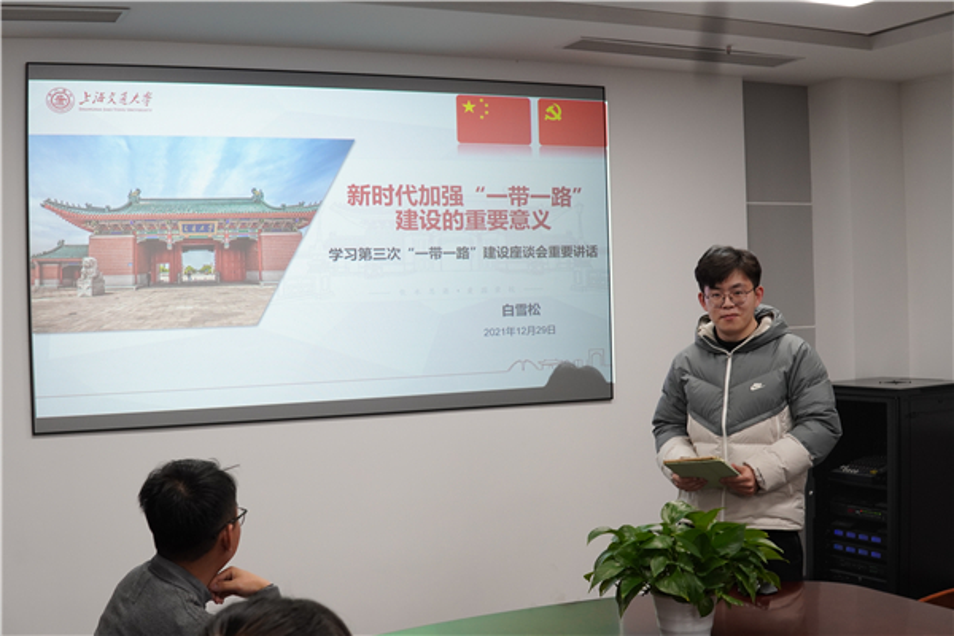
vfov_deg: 29.9
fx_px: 1192
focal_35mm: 45
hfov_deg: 43.6
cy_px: 318
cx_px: 477
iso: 640
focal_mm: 30
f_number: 5.6
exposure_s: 1/50
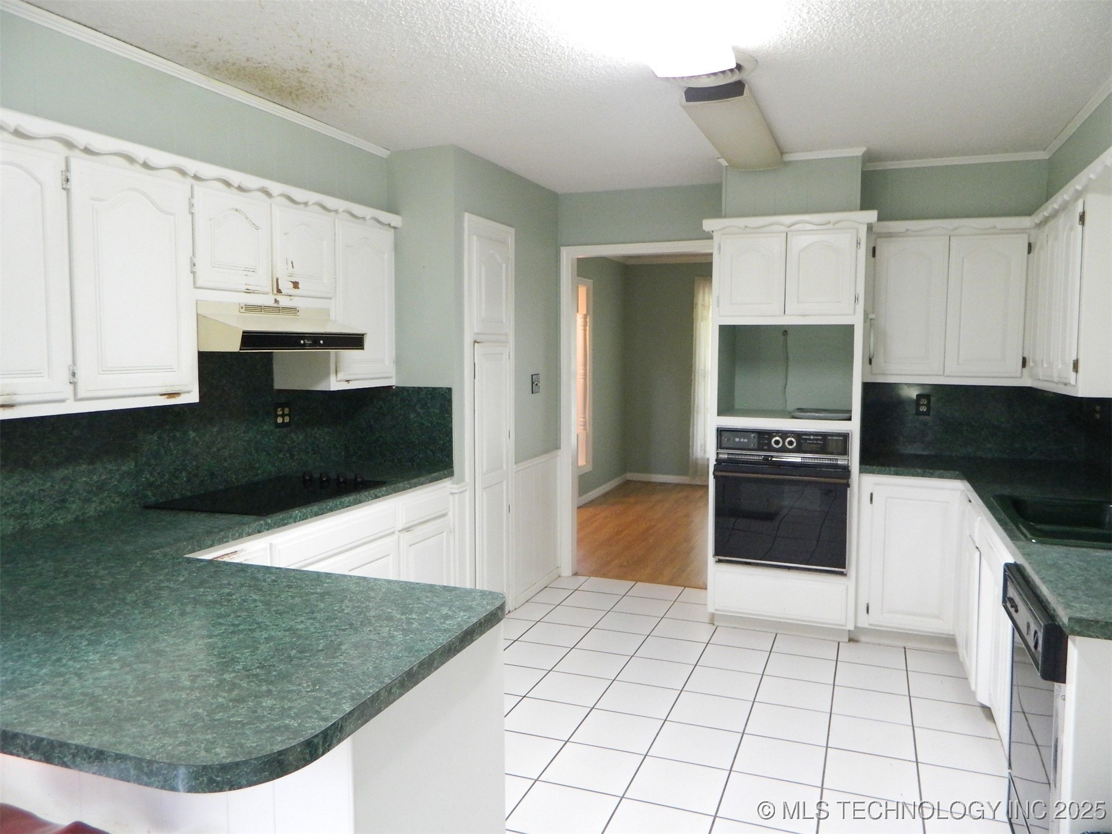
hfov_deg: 69.4
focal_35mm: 25
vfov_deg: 54.9
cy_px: 417
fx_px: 803
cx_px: 556
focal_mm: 4.5
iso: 400
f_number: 3.1
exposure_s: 1/25
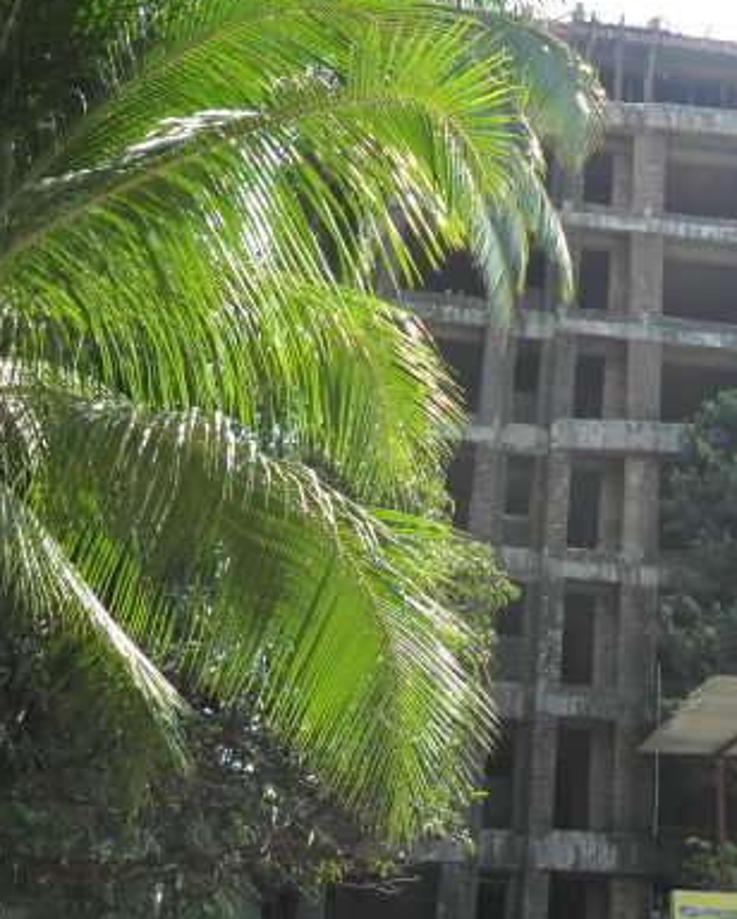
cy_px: 385
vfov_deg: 35.9
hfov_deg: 28.7
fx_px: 1416
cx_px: 567
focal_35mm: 52
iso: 100
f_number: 3.7
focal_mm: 5.7
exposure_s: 1/250
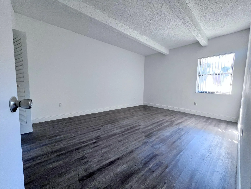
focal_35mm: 13
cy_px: 94
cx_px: 126
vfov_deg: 89.9
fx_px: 94
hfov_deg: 106.2
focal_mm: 1.57
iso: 250
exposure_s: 1/82
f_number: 1.8
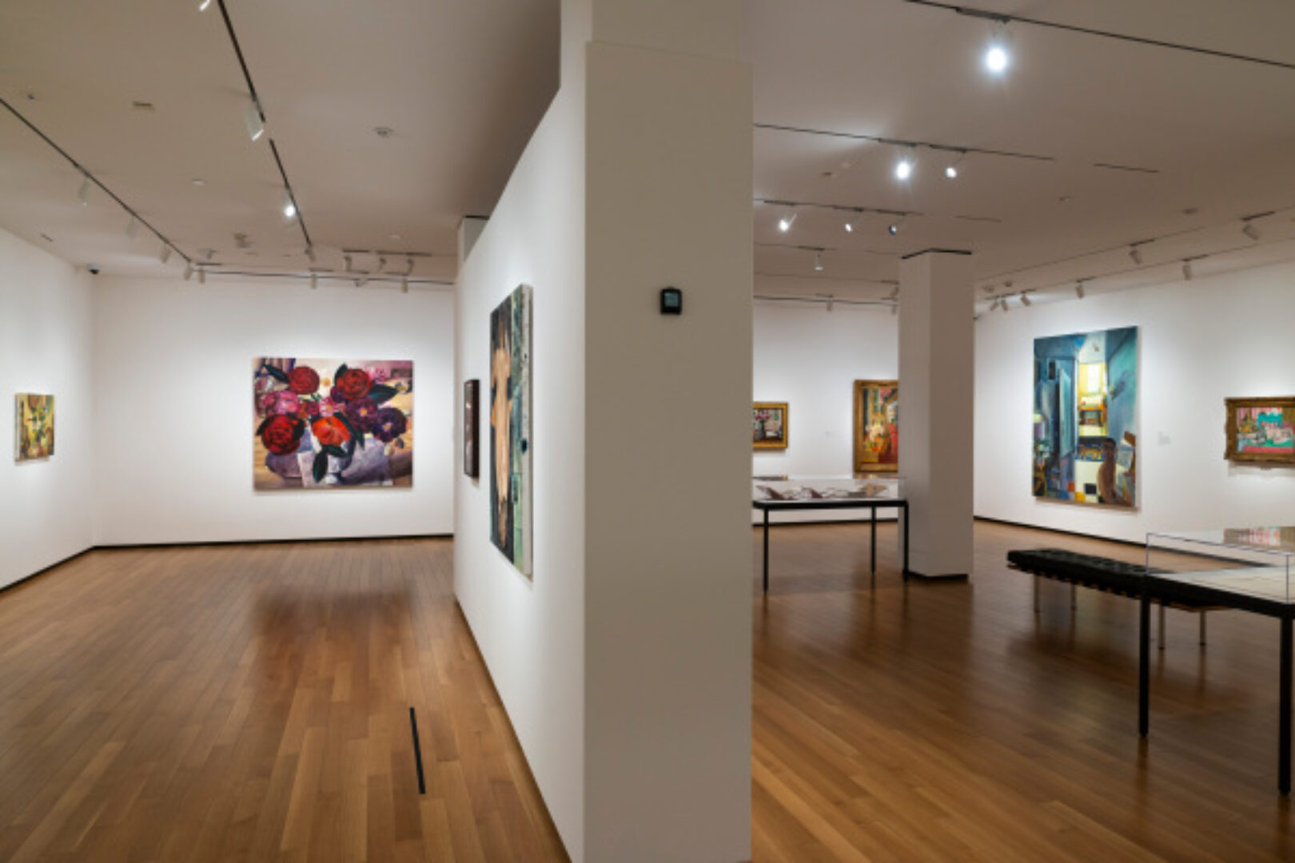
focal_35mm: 24
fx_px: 863
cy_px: 432
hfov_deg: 73.7
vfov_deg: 53.1
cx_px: 648
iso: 400
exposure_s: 1/6
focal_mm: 24
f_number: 8
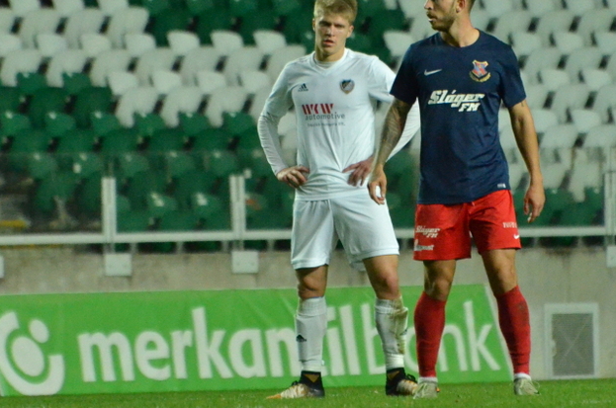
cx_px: 386
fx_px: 14809
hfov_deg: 2.4
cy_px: 189
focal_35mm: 867
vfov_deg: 1.6
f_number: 5.6
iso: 5000
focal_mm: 300
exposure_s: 1/1000
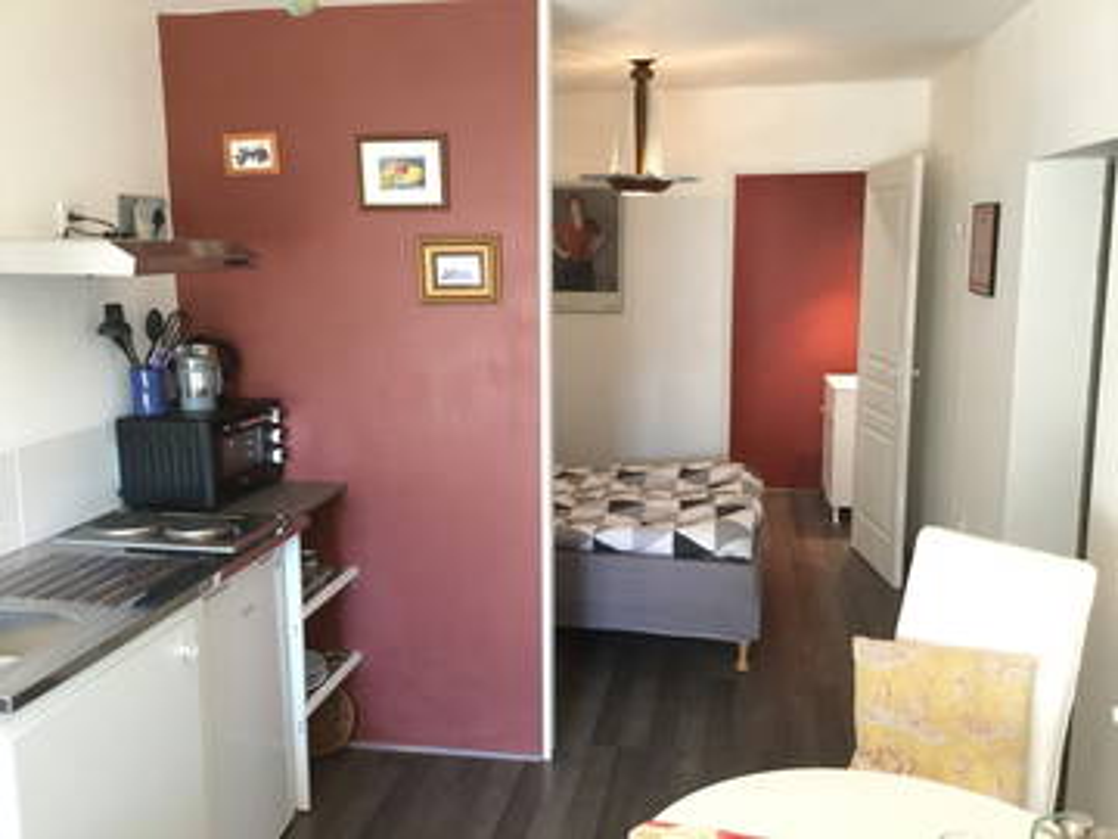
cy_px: 420
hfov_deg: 58.4
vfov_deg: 45.4
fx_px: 1001
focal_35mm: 31
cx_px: 559
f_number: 2.4
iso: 100
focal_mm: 3.3
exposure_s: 1/33
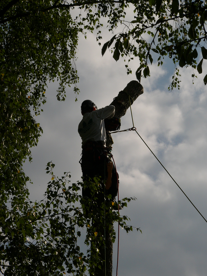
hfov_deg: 11.7
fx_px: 1013
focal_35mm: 127
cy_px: 138
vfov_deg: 15.5
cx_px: 104
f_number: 7.3
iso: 50
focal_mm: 21.1
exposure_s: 1/1000
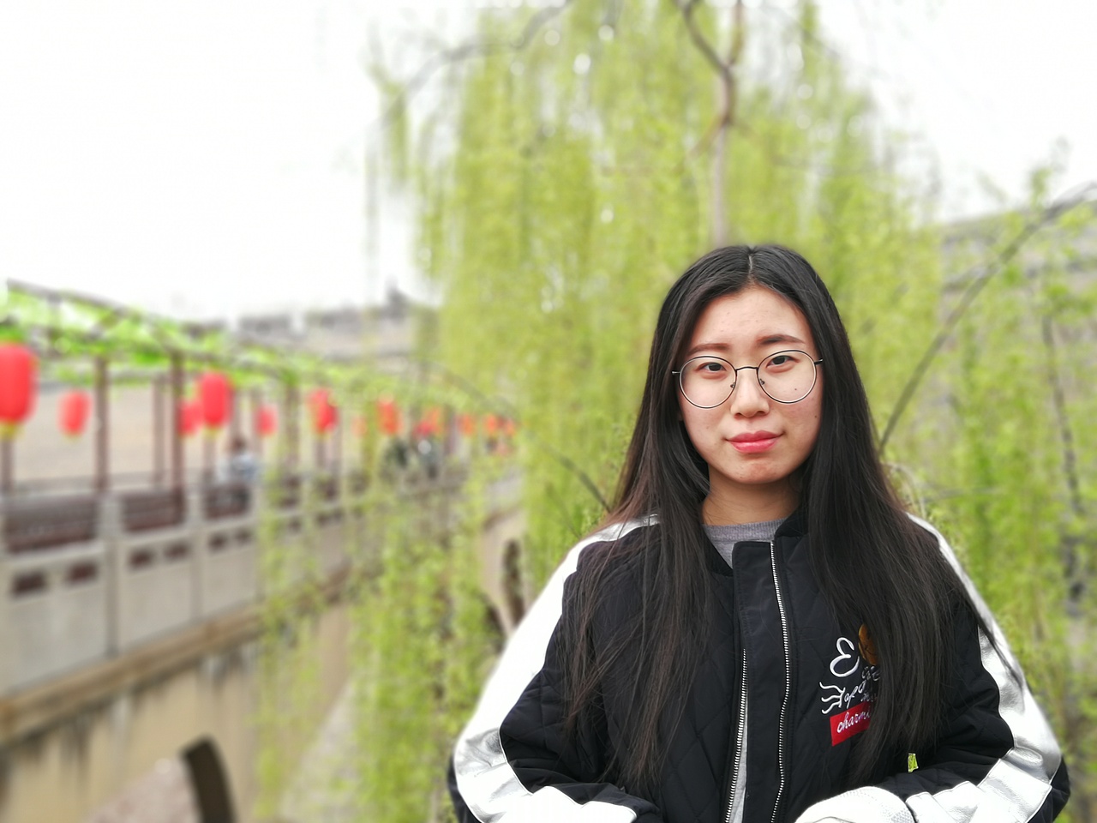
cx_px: 548
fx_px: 1204
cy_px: 412
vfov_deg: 37.7
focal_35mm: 38
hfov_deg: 49.0
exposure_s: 1/228
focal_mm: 3.95
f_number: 4
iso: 50
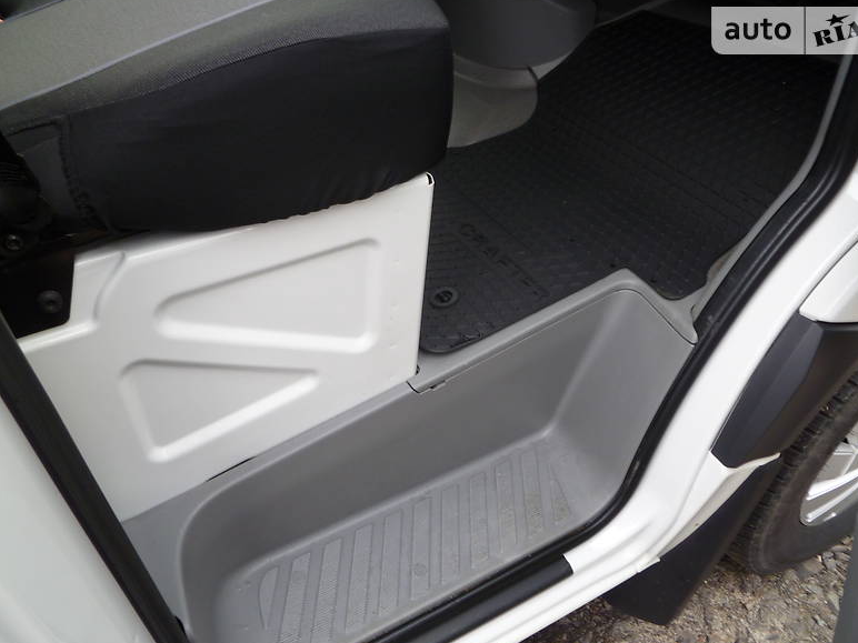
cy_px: 326
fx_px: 719
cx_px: 443
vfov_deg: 48.2
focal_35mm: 29
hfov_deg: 61.6
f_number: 3.3
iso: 125
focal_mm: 5
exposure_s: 1/30
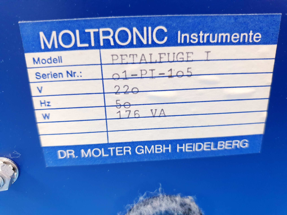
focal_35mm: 26
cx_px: 144
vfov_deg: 53.1
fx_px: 216
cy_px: 108
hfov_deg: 67.3
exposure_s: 1/50
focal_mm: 4.3
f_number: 1.5
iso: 250
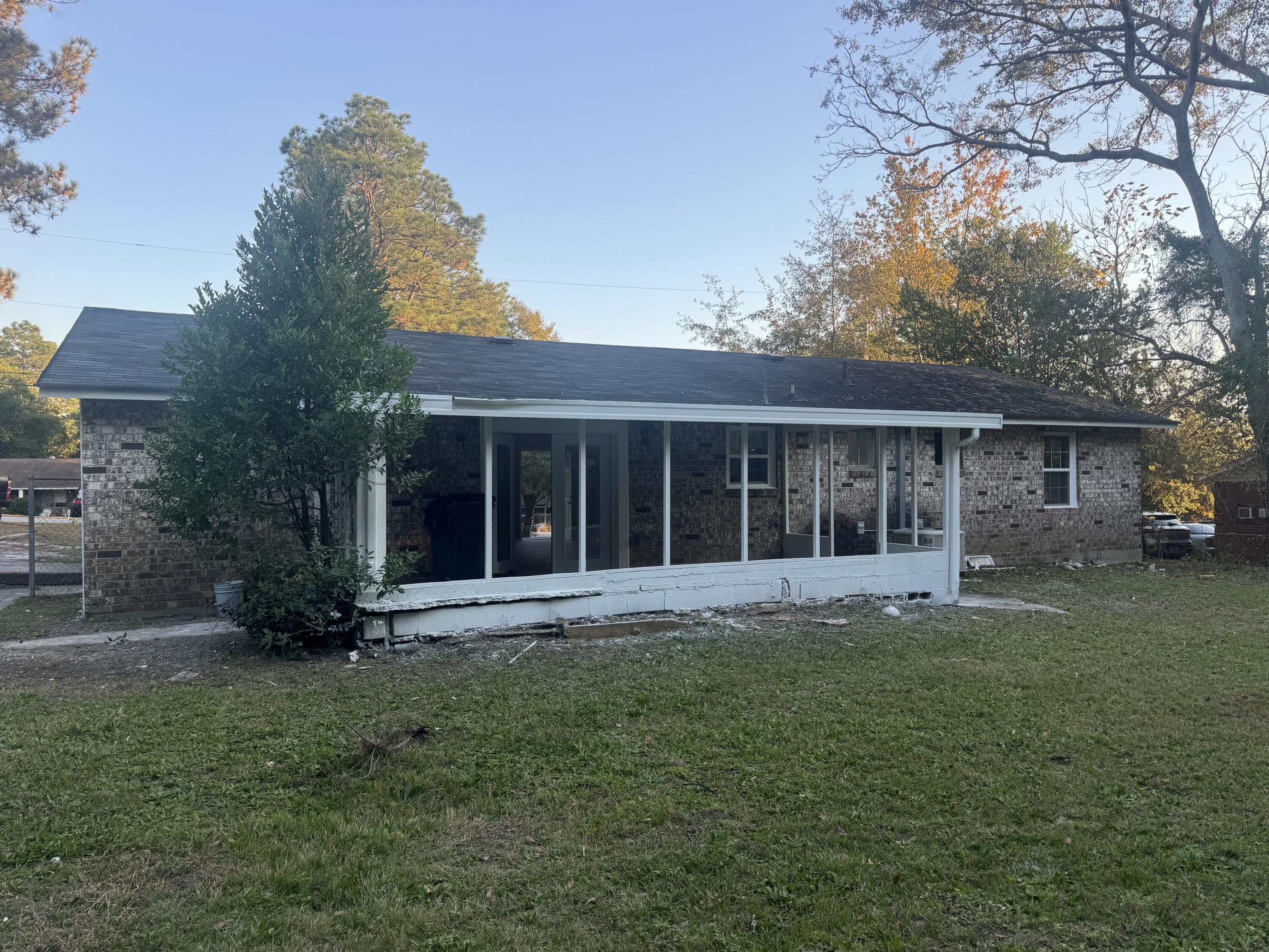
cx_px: 634
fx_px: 880
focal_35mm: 24
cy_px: 476
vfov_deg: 56.8
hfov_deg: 71.6
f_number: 1.78
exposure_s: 1/730
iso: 80
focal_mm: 6.76
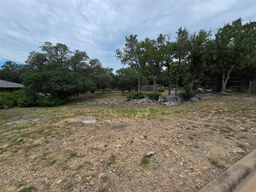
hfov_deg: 106.2
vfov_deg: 89.9
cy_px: 96
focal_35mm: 13
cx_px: 128
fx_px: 96
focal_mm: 2.2
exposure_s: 1/1695
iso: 50
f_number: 2.2
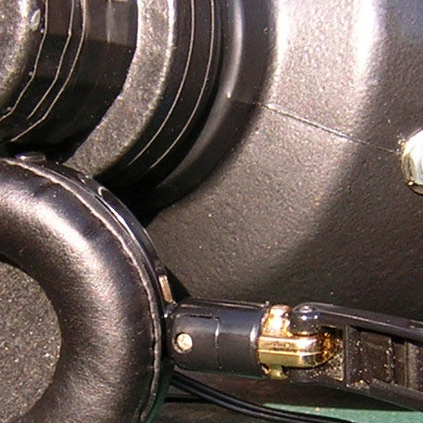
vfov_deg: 16.0
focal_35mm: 109
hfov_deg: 16.0
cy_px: 257
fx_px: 1507
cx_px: 169
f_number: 2.6
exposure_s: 1/224
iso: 100
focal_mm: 4.7
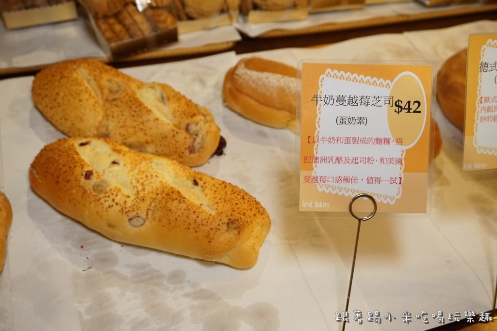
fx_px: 559
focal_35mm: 40
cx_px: 248
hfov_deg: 47.9
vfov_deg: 33.0
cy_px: 166
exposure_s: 1/160
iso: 1000
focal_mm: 27
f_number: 4.5
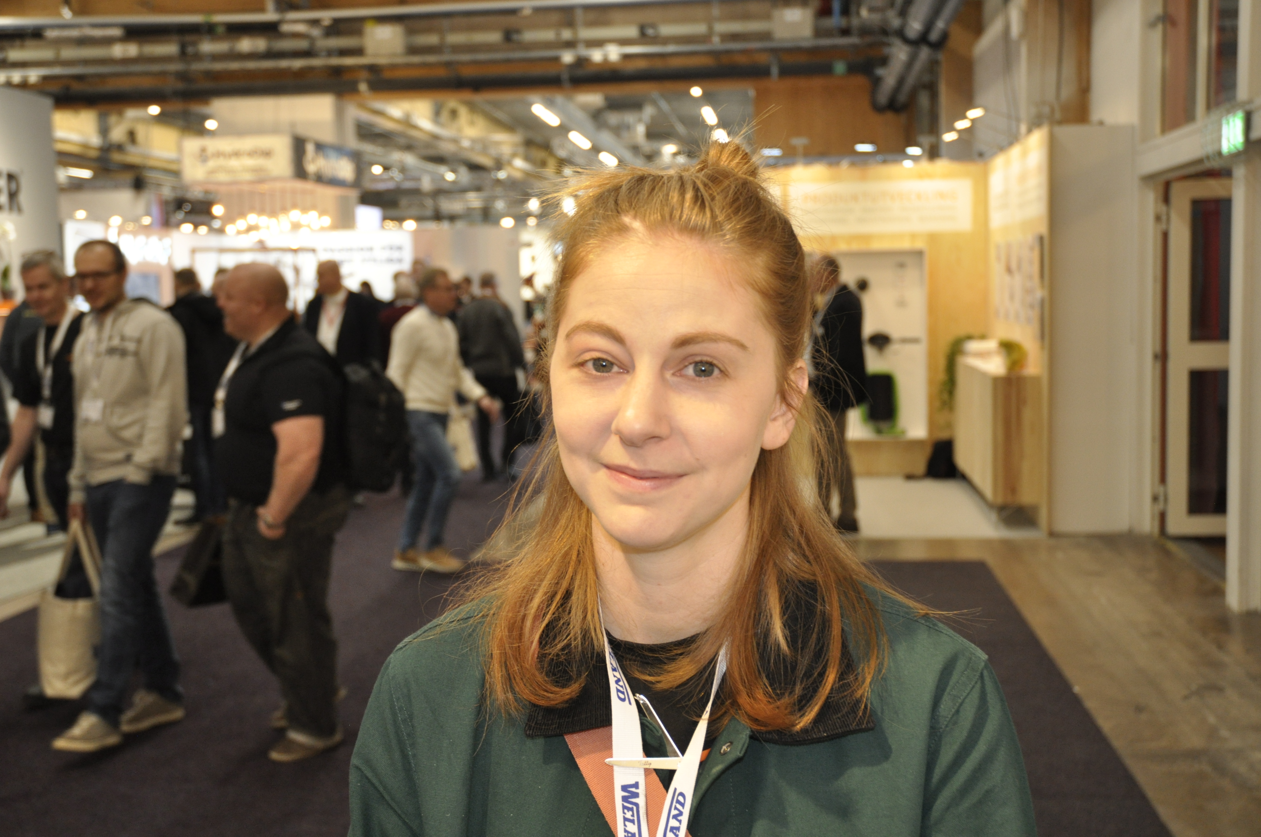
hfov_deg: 45.0
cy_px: 418
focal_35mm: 44
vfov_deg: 30.8
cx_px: 630
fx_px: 1522
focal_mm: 29
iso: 800
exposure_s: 1/80
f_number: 3.8
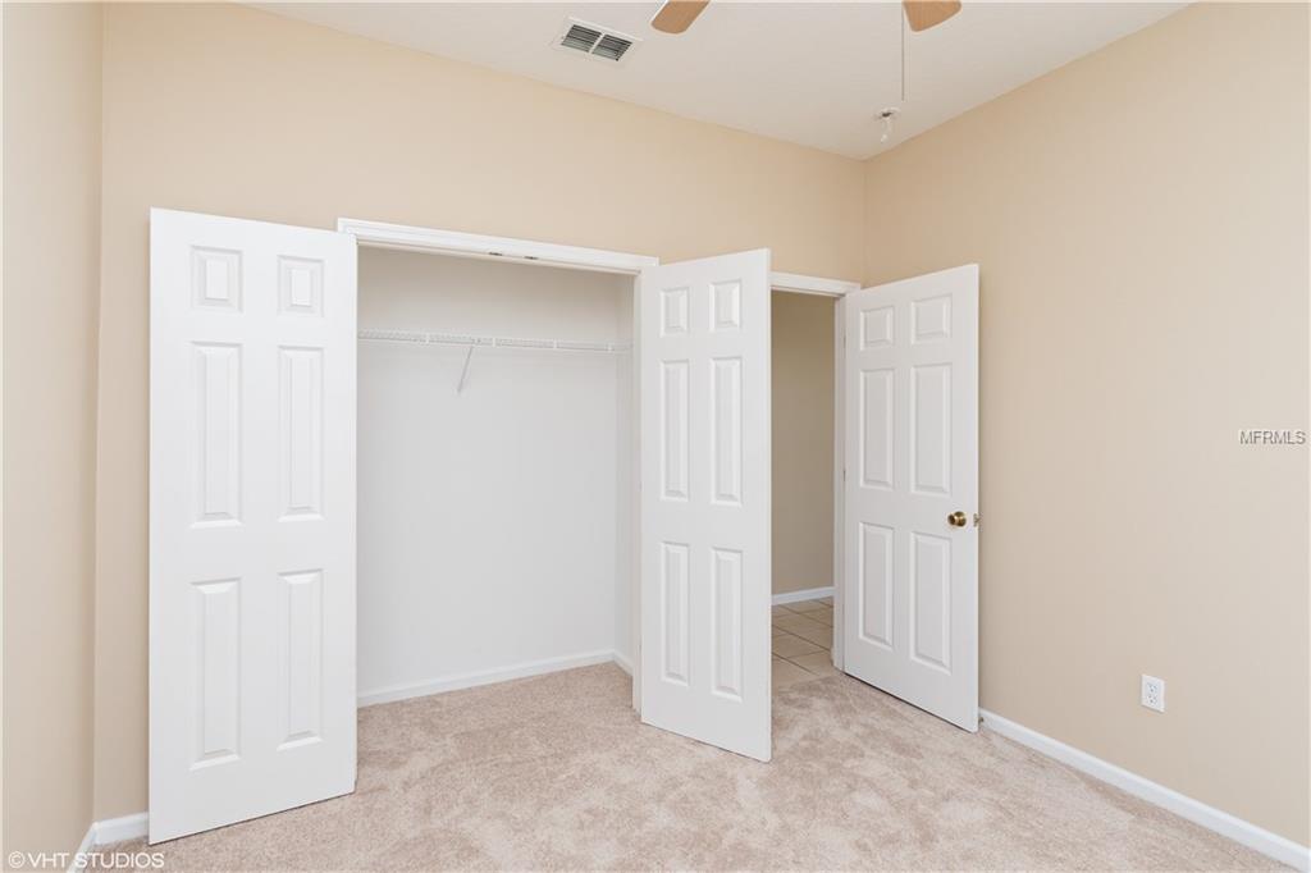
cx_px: 656
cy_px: 436
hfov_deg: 93.3
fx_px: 619
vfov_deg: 70.4
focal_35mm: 17
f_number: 8
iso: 320
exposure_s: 1/80
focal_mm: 11.5
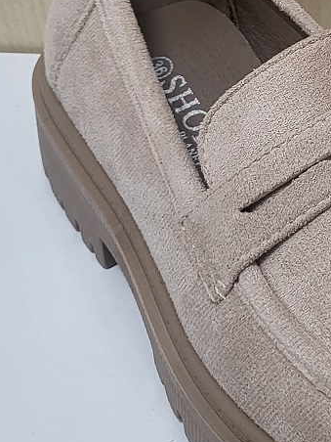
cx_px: 467
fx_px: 1173
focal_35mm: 92
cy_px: -22
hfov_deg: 15.1
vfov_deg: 20.5
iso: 100
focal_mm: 4.25
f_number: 1.8
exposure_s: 1/100
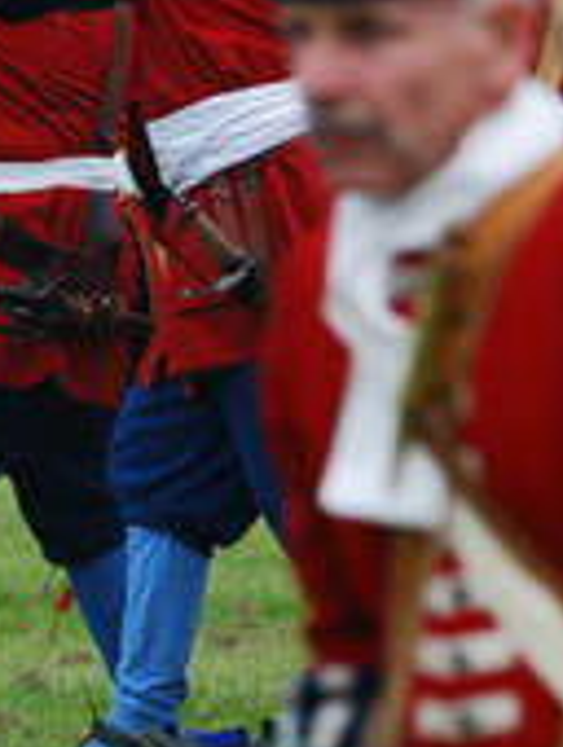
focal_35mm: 1188
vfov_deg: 1.7
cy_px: 110
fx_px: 25698
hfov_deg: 1.3
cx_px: -422
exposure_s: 1/400
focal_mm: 200
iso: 100
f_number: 5.3
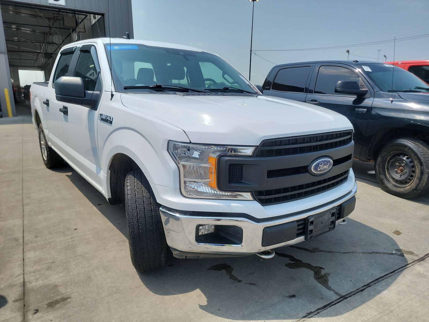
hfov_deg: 71.6
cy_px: 161
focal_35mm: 24
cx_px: 214
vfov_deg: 56.8
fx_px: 297
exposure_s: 1/944
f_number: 1.8
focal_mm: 6.7
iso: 50
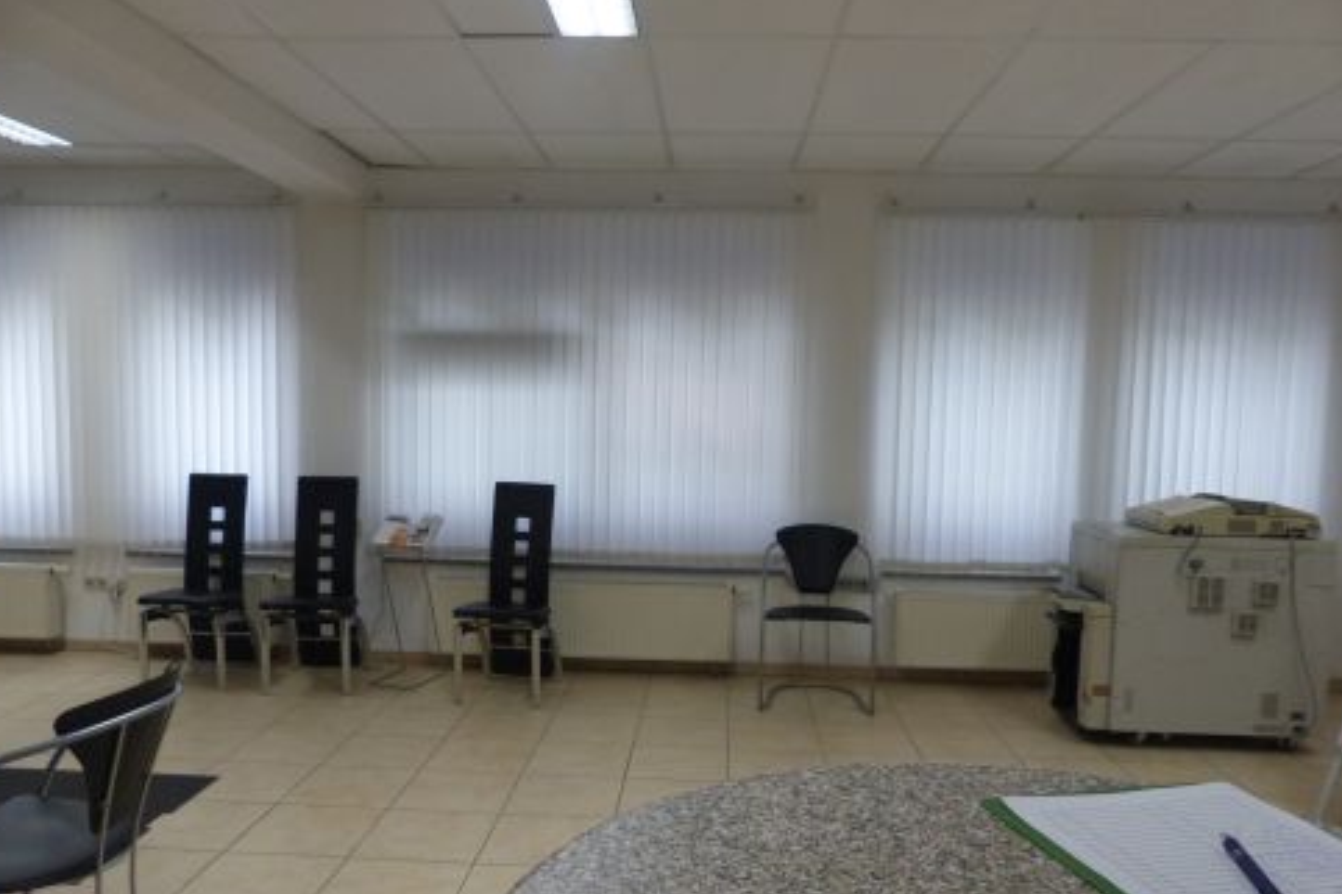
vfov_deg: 47.8
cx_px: 657
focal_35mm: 27
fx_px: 1006
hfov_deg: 67.4
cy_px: 505
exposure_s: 1/60
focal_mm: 4.5
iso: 250
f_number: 2.8
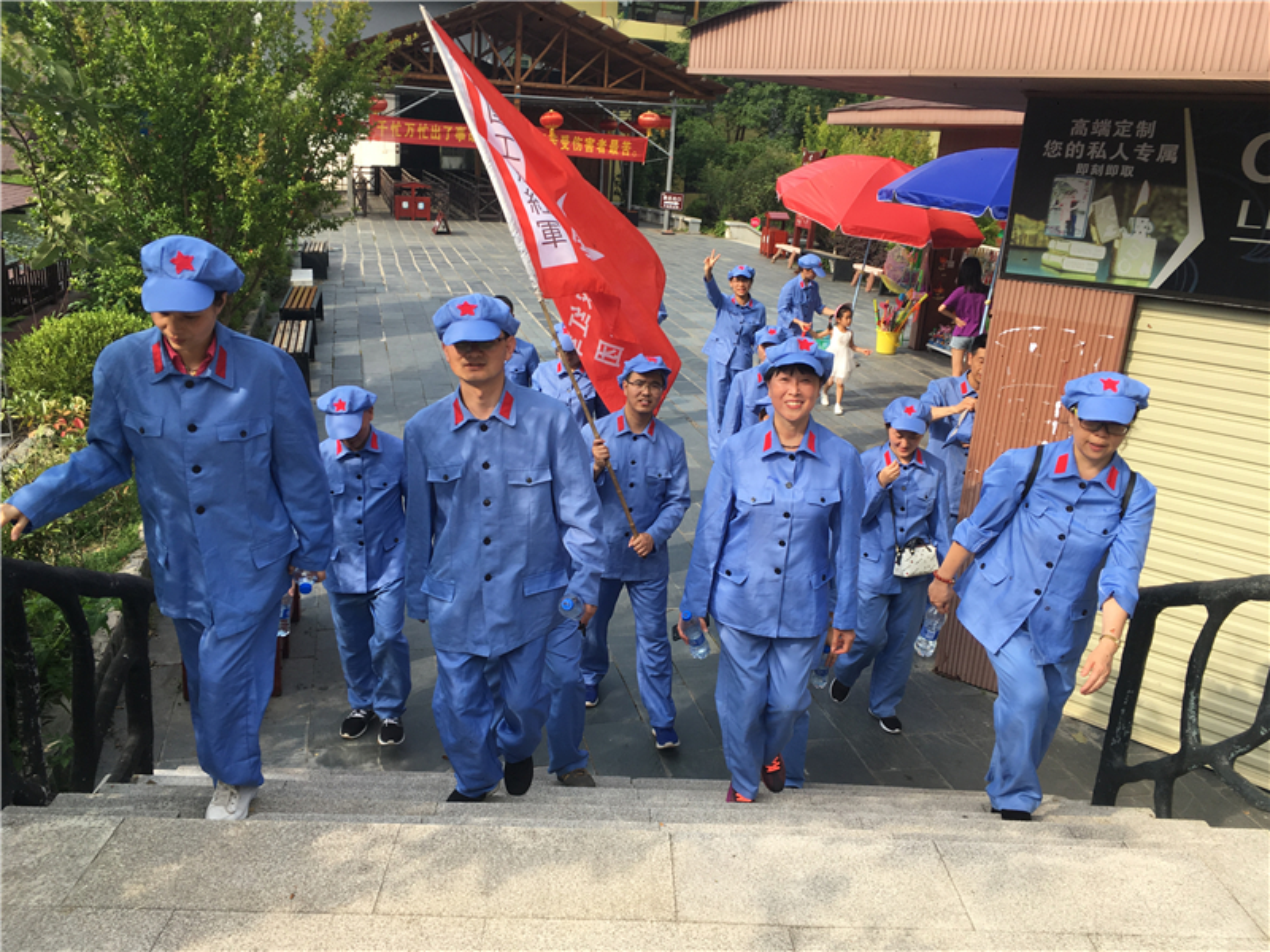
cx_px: 635
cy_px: 476
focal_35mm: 29
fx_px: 1064
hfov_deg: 61.7
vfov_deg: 48.2
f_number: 2.2
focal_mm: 4.15
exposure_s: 1/499
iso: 25
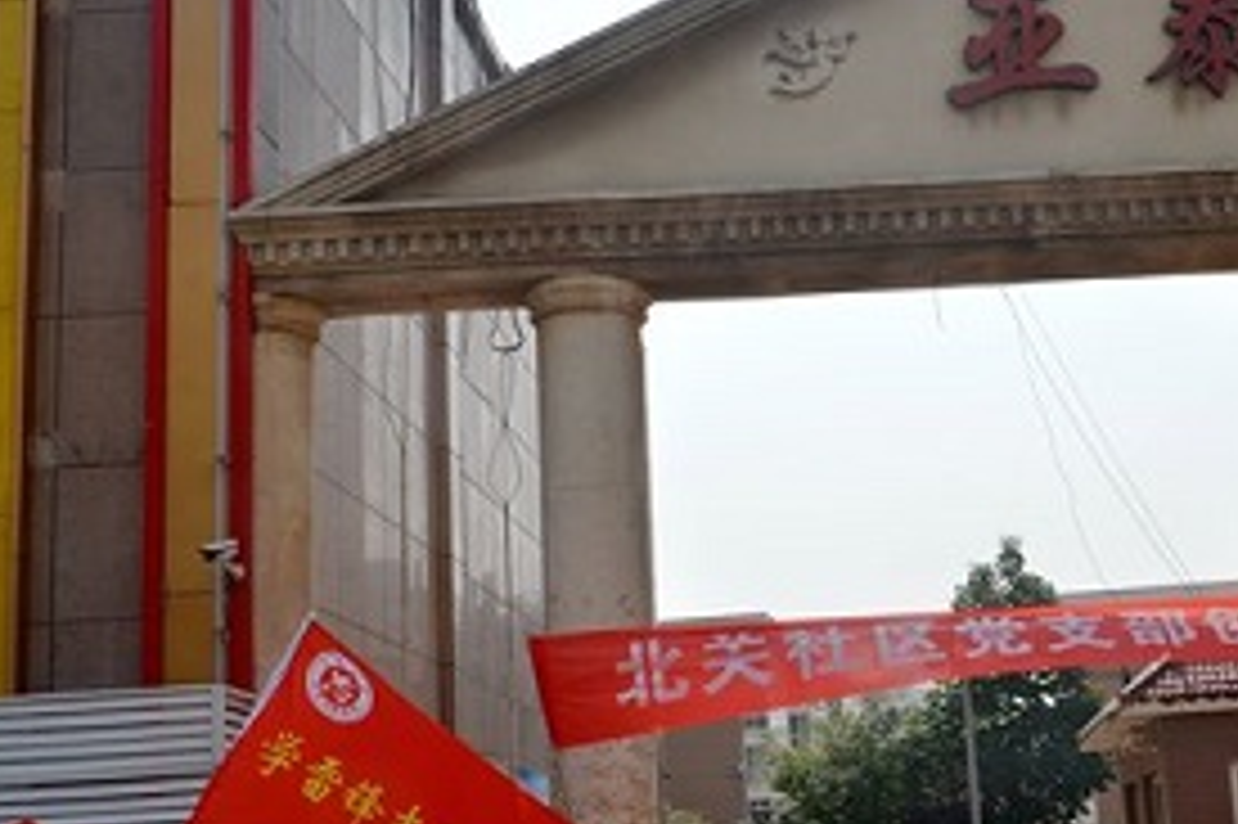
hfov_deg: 35.7
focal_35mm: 54
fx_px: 1856
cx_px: 981
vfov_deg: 25.0
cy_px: 455
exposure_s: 1/250
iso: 100
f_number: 9
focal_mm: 22
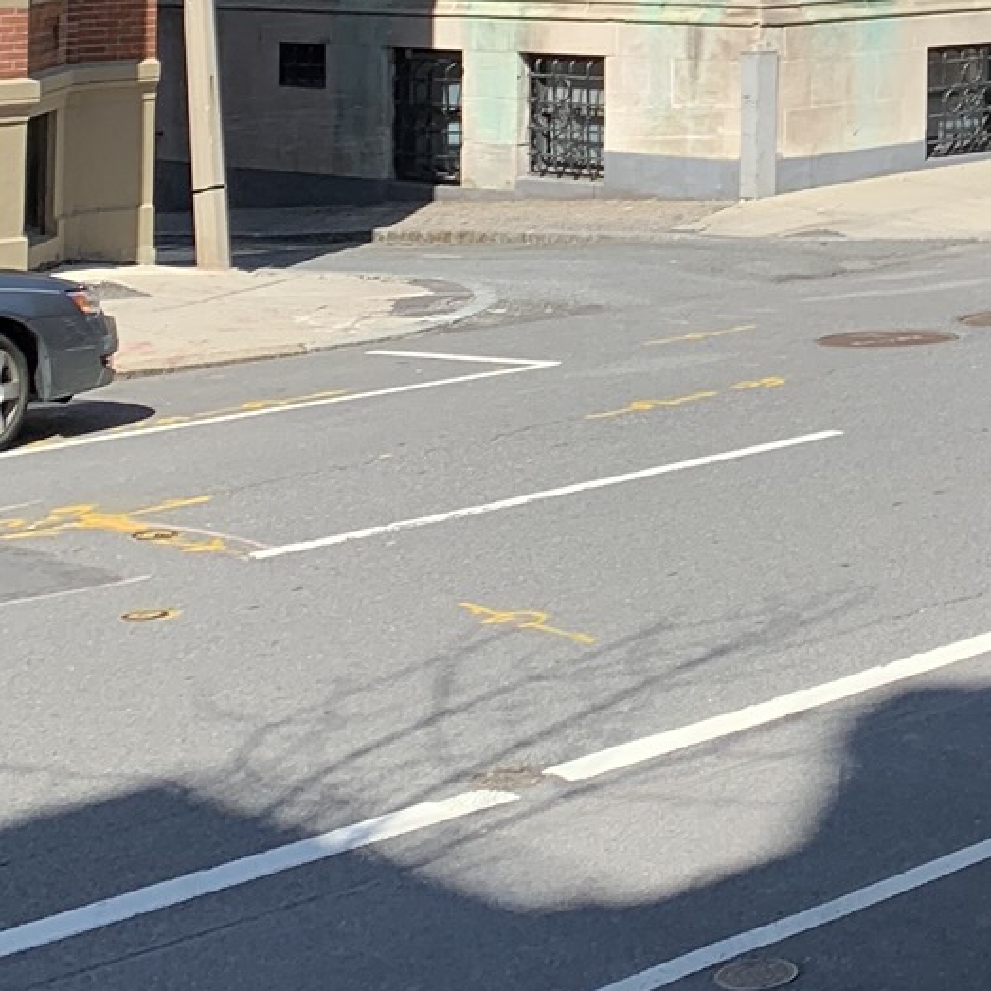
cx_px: 1332
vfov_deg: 18.0
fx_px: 2915
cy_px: -301
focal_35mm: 90
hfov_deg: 17.9
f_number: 1.8
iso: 25
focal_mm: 4.25
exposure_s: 1/1585
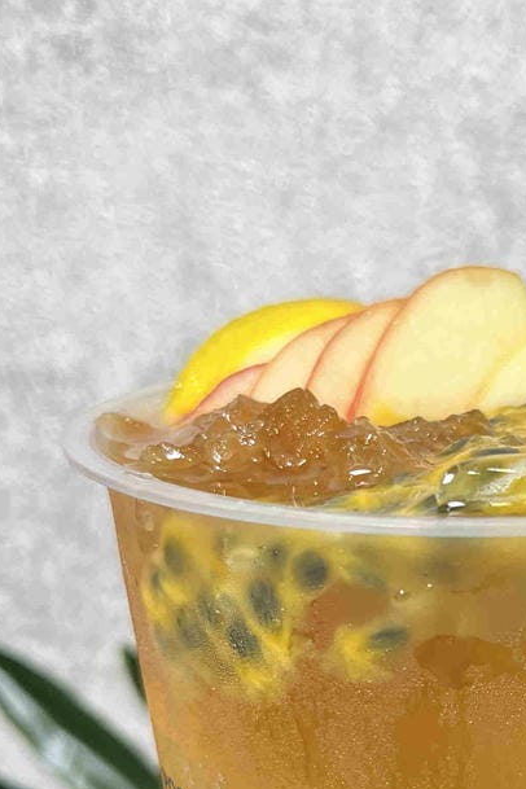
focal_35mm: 71
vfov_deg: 27.2
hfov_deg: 18.3
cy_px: 745
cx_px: 604
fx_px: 1556
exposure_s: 1/120
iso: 50
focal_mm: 5.7
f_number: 1.5
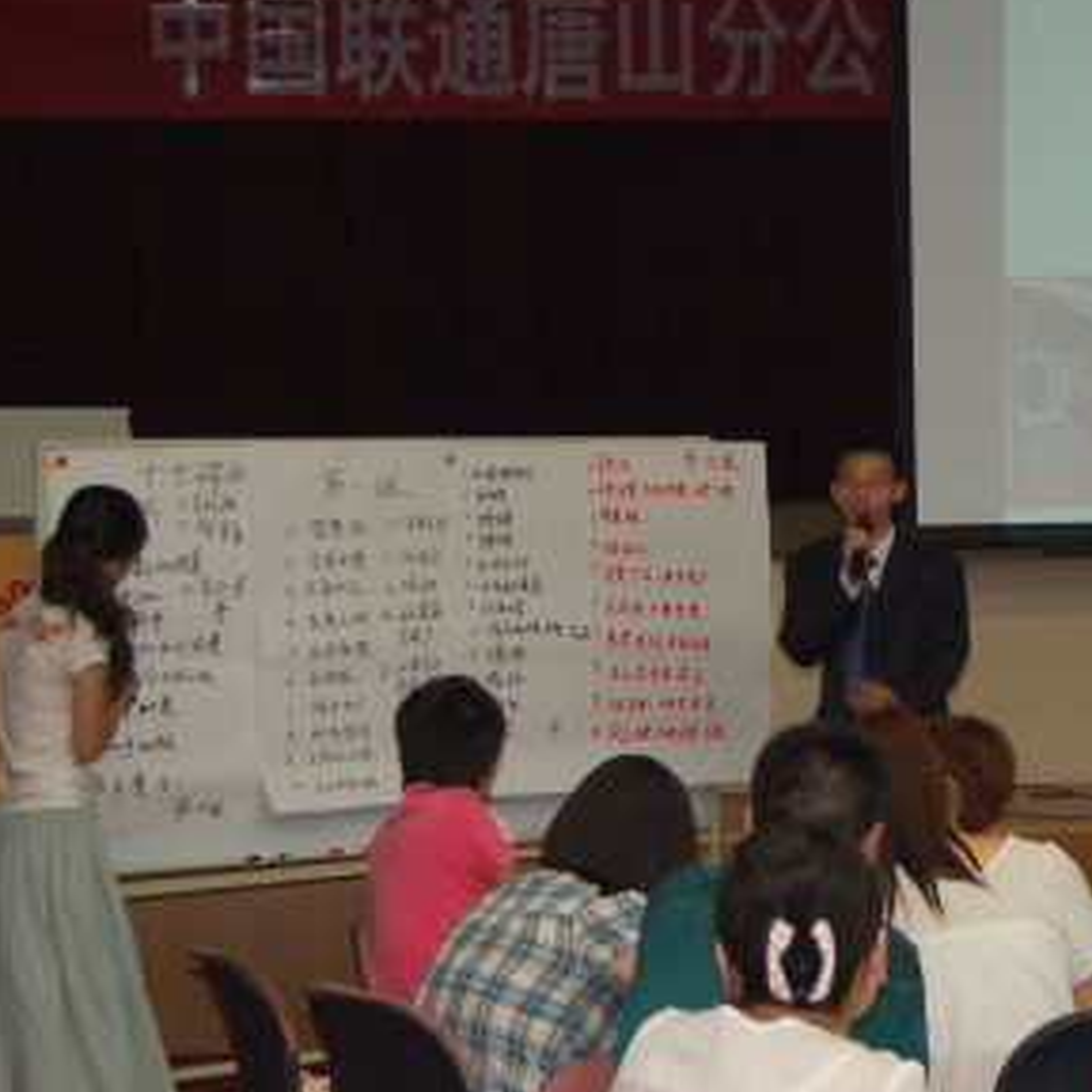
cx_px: 1046
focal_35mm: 122
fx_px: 4354
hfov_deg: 14.1
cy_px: 478
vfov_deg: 14.3
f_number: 5
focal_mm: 40
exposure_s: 1/60
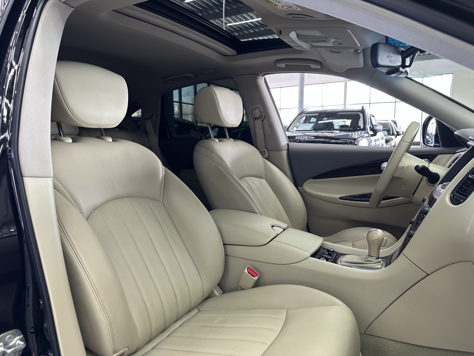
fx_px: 329
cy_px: 178
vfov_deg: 56.8
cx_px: 237
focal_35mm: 24
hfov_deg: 71.6
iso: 160
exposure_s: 1/100
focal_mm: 6.86
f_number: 1.78
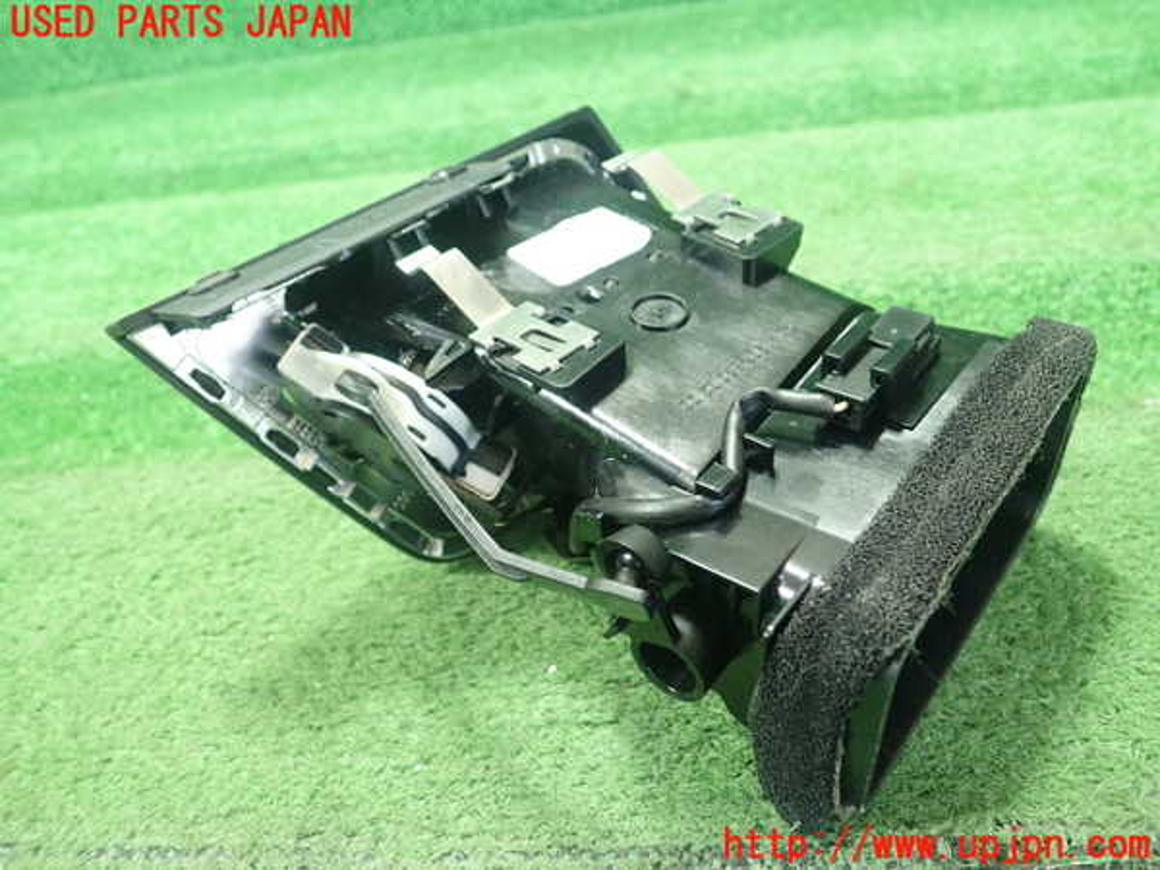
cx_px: 580
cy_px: 435
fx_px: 1005
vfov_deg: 46.8
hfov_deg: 60.0
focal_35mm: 30
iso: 800
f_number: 2.3
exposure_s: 1/100
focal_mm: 5.5
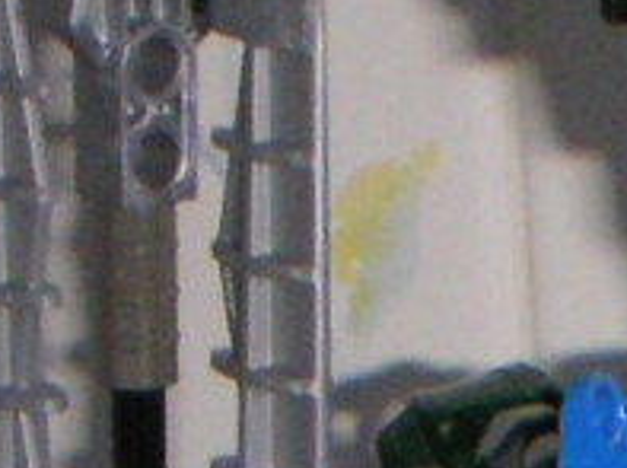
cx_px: 840
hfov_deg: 7.7
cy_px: 1012
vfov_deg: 5.7
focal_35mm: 254
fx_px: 4592
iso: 200
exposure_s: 1/45
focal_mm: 5.1
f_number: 6.7
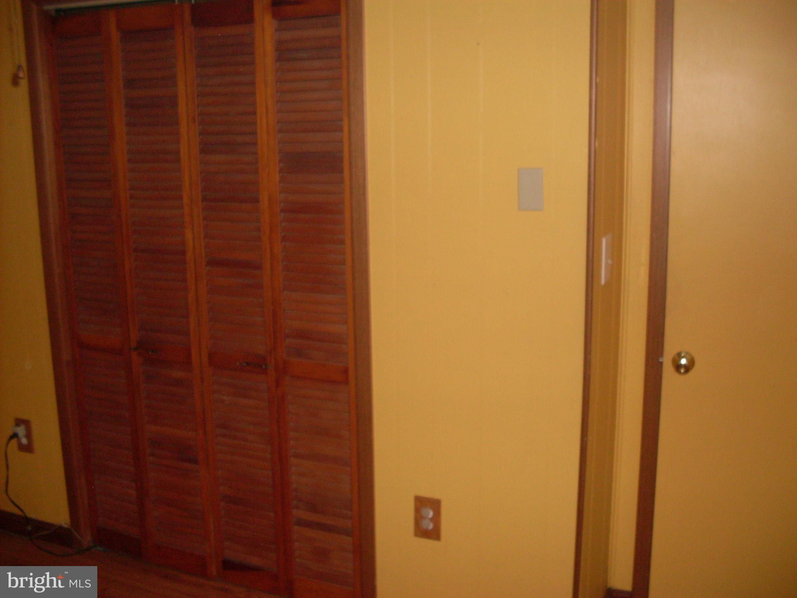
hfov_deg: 49.0
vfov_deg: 37.7
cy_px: 299
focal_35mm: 38
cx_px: 398
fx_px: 875
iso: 100
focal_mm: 6.3
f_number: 2.8
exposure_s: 1/45
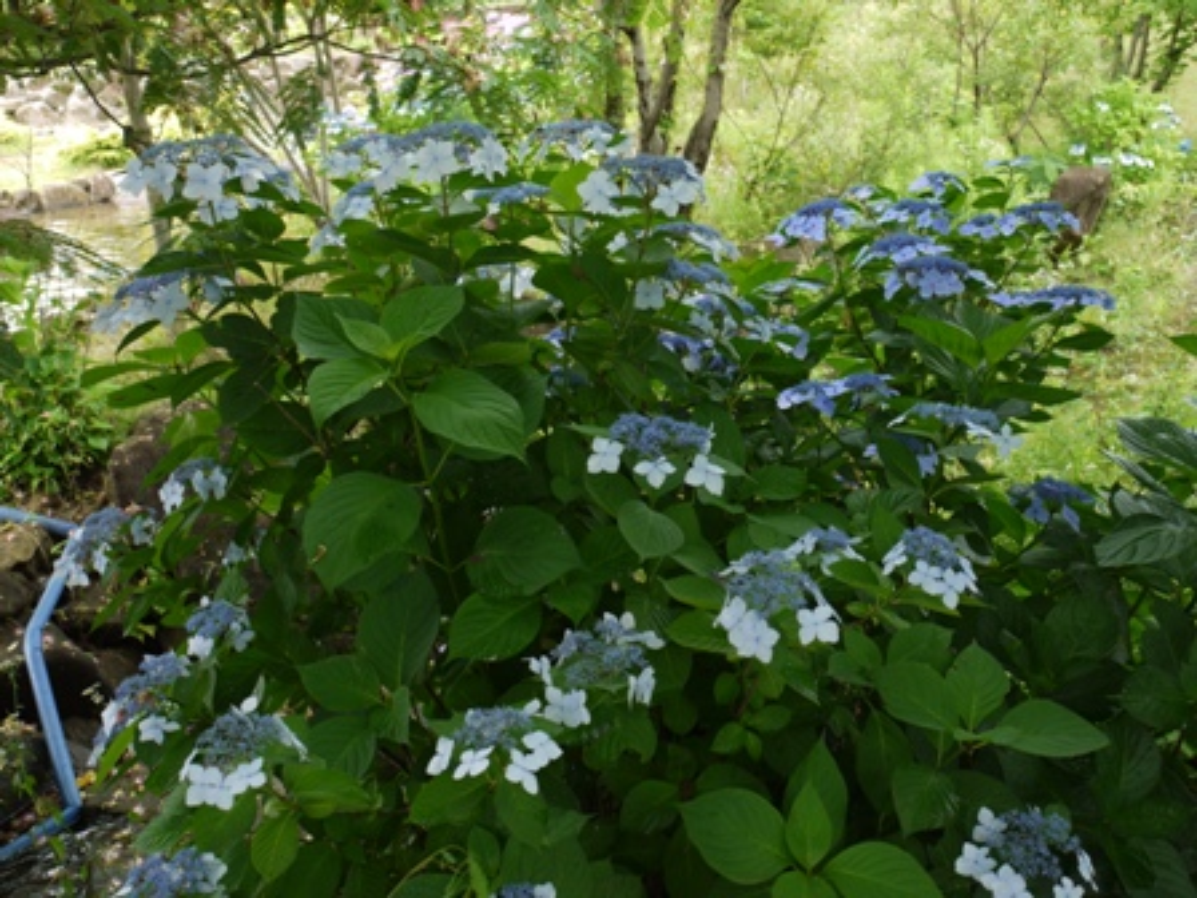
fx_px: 1383
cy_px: 449
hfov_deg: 46.8
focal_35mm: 40
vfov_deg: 36.0
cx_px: 598
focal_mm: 20
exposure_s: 1/50
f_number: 4.4
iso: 100
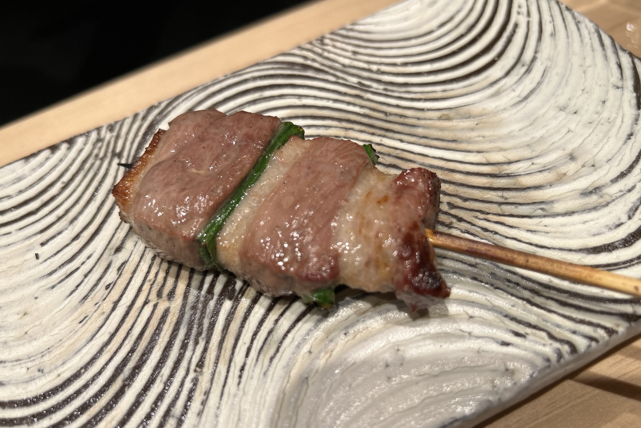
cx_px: 313
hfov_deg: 65.5
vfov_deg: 46.4
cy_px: 214
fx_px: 499
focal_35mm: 28
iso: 40
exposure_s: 1/100
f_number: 1.5
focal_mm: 5.7
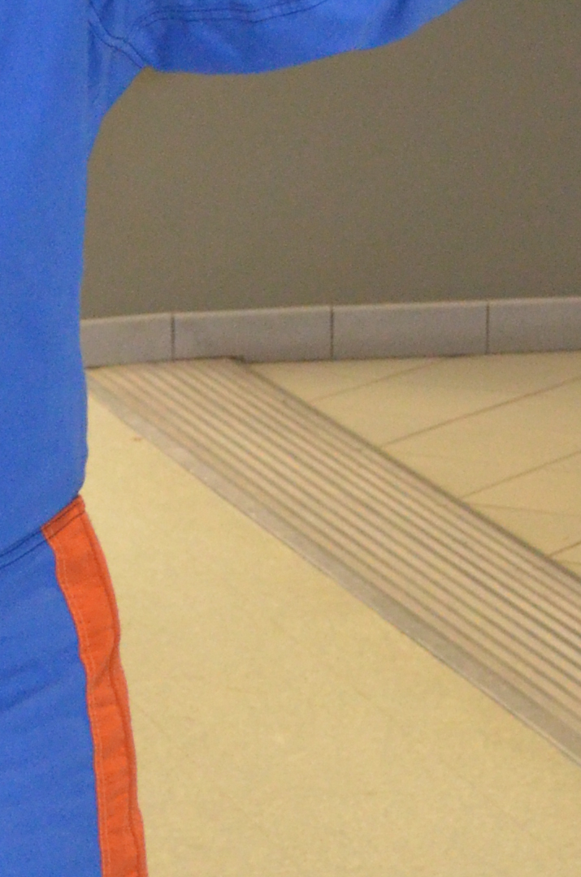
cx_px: -390
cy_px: 591
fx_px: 4330
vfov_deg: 11.6
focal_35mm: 178
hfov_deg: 7.5
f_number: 4.2
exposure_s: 1/60
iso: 2200
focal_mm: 26
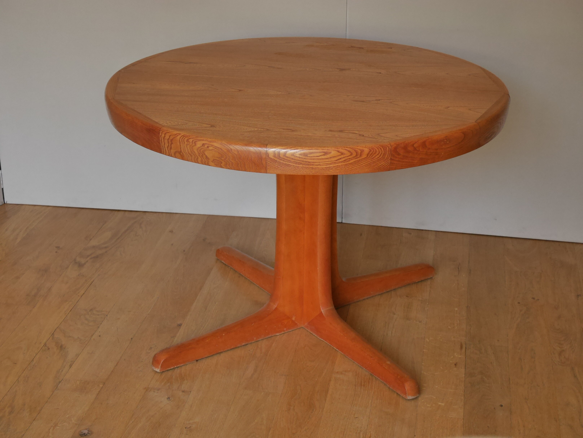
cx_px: 292
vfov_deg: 22.9
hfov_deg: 30.3
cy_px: 219
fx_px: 1078
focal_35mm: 64
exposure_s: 1/80
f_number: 5.6
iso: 1000
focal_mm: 32
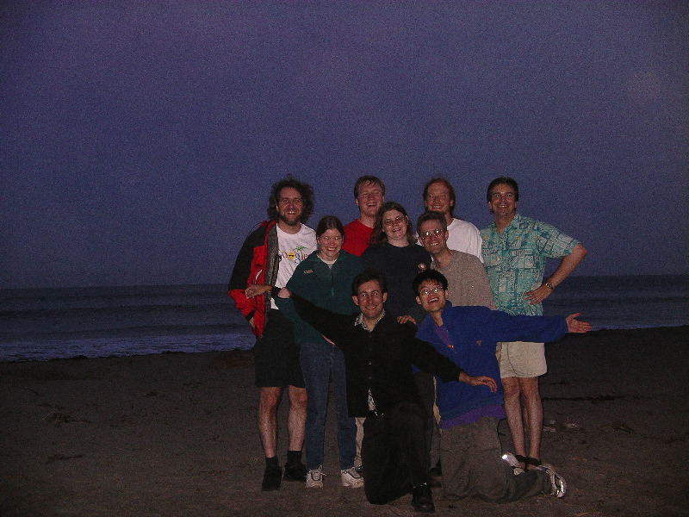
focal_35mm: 72
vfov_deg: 20.4
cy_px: 258
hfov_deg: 27.0
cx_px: 344
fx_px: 1433
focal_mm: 14.9
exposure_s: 1/54
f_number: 3.5
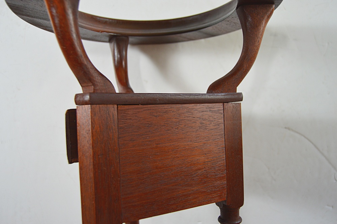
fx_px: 267
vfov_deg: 45.6
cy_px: 112
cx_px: 168
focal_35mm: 28
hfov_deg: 64.6
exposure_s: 1/60
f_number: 3.5
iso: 500
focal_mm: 19
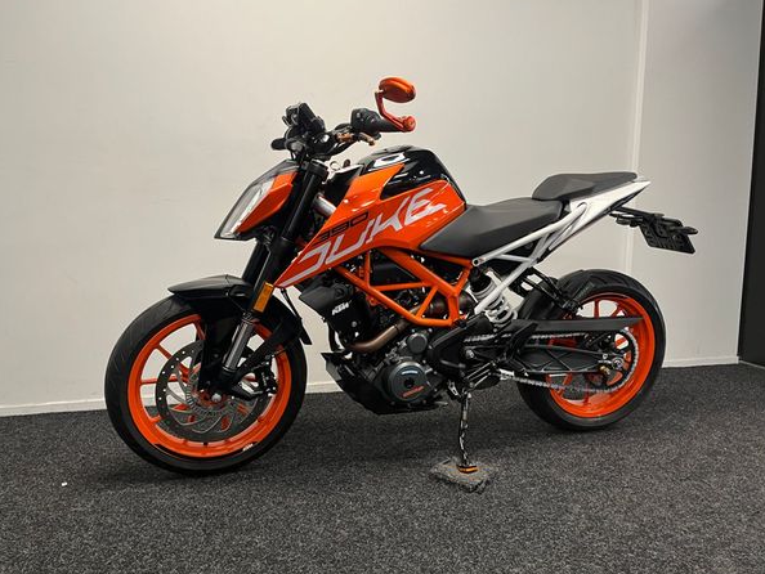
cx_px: 366
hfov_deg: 63.4
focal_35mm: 28
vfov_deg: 49.8
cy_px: 299
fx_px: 619
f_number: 1.6
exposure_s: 1/50
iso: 80
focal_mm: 5.1
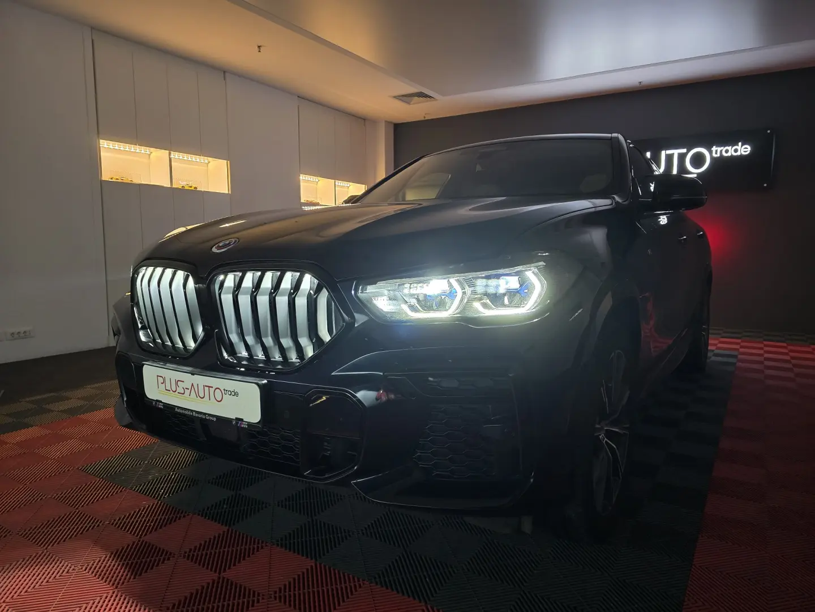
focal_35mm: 23
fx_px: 542
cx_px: 408
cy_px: 306
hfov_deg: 73.9
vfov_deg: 58.9
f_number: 1.7
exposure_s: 1/30.5
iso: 500
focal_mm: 6.3
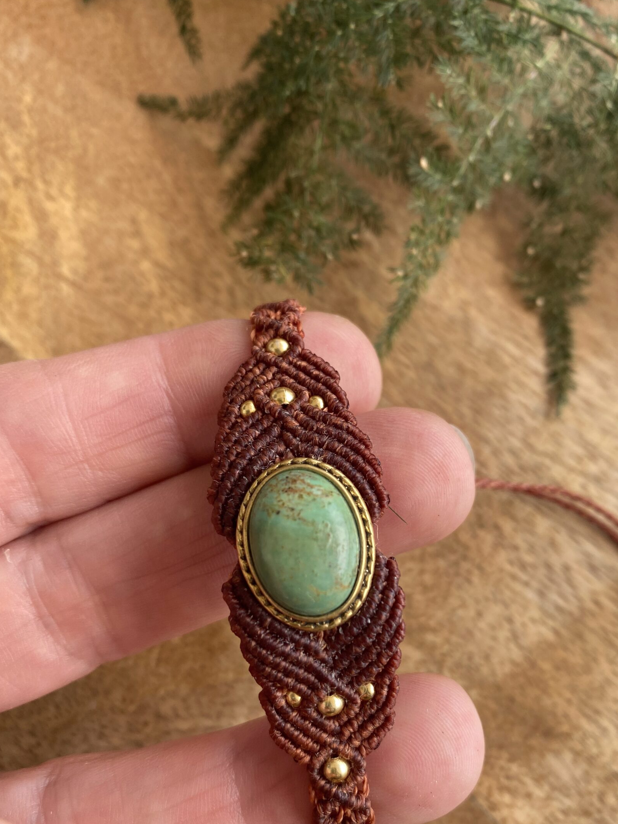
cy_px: 465
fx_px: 714
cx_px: 344
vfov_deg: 59.8
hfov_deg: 46.7
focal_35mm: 30
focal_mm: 4.25
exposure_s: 1/508
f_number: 1.8
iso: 32
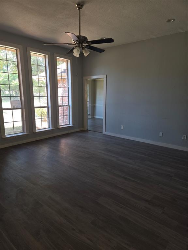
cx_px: 94
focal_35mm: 23
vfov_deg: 73.9
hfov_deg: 58.9
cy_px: 125
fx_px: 167
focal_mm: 5.4
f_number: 1.8
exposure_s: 1/60
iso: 25
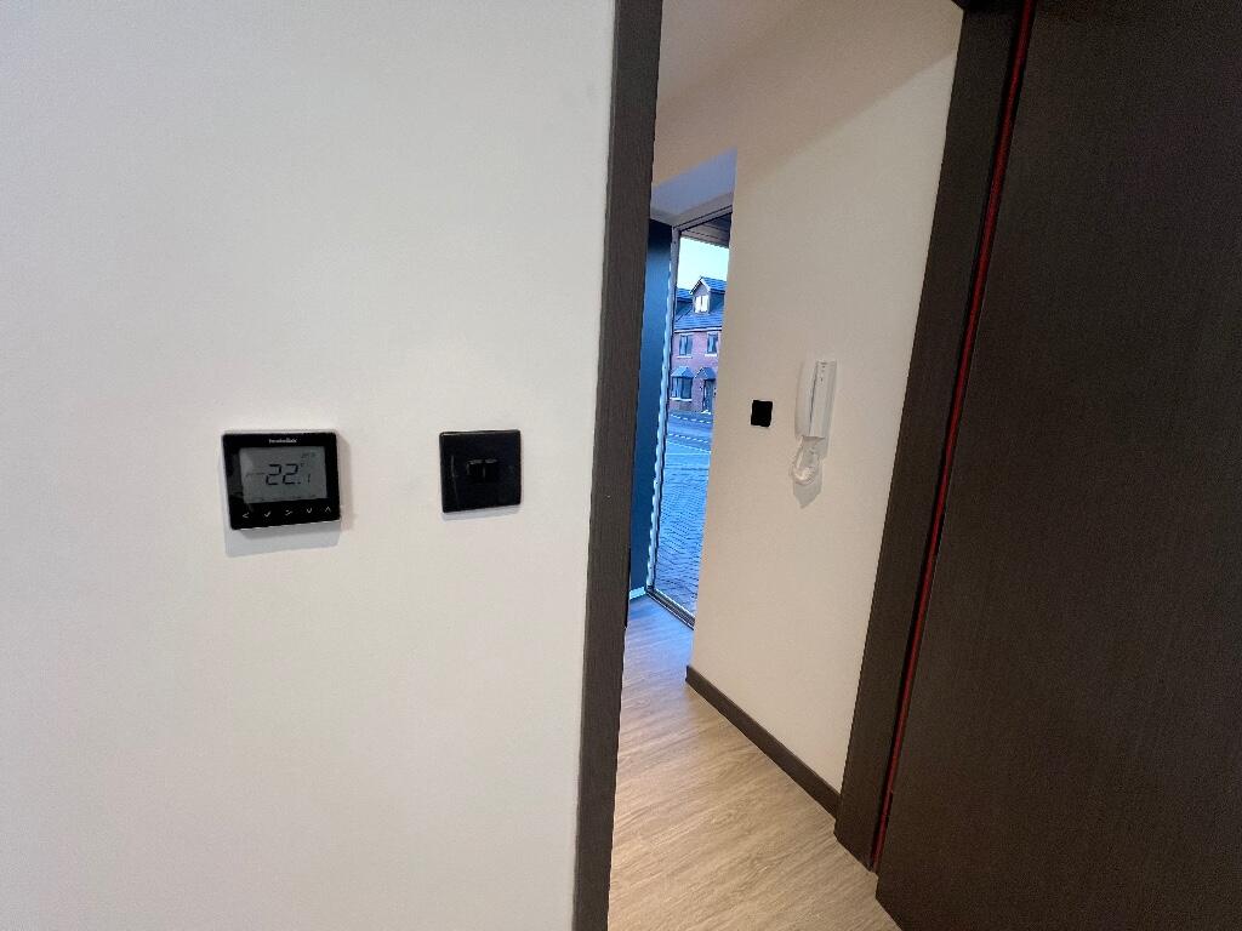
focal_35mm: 13
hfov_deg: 106.2
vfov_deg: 89.9
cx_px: 621
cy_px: 466
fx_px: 466
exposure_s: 1/100
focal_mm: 1.57
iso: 200
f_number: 1.8
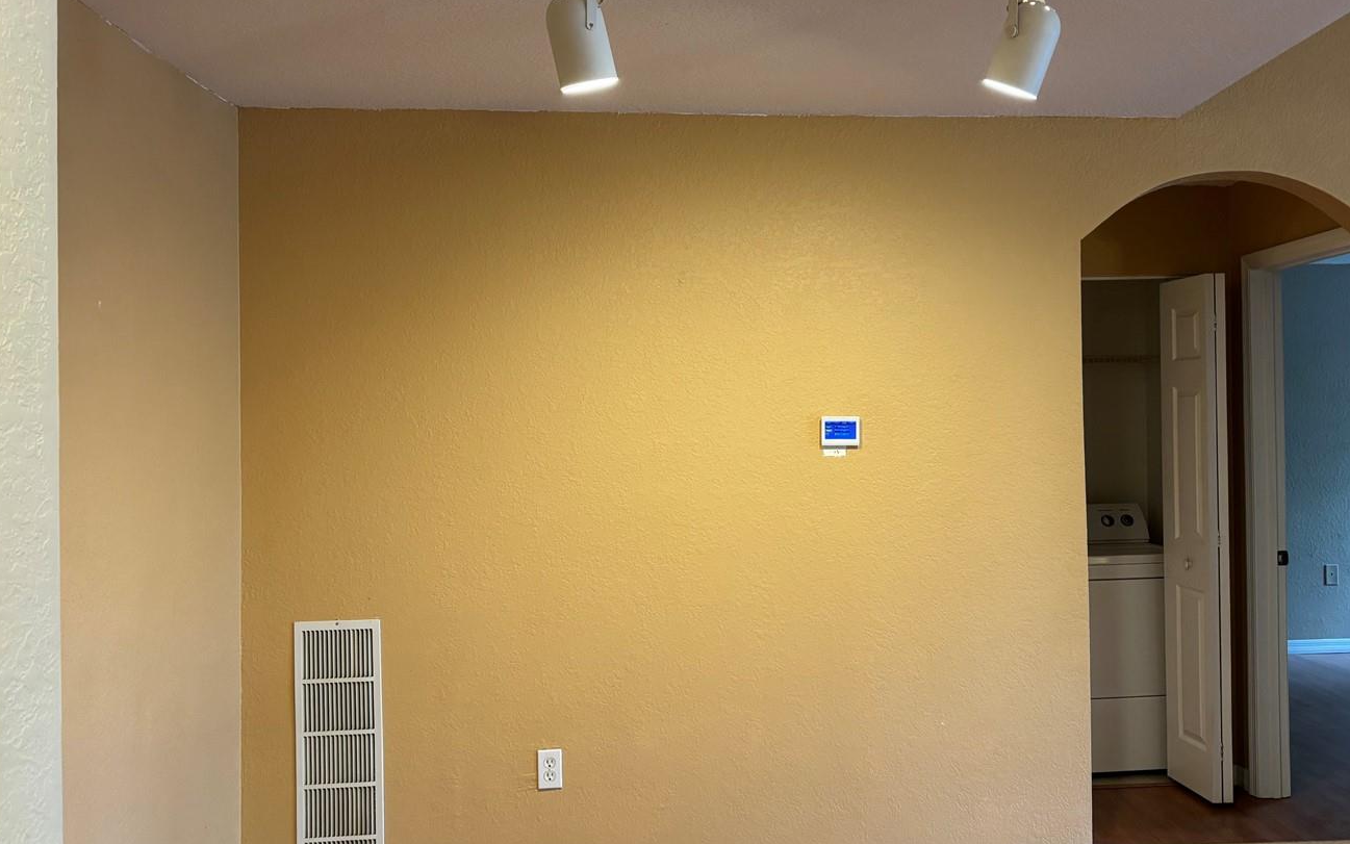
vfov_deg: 37.3
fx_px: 1251
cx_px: 785
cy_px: 395
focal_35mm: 34
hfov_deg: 56.4
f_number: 1.6
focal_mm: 5.96
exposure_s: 1/60
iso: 200
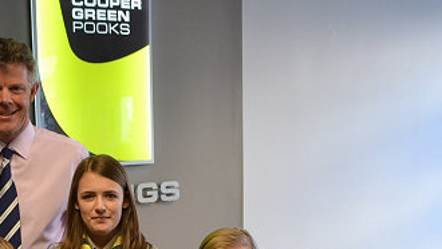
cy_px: 261
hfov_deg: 31.0
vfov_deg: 17.8
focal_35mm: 66
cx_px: 83
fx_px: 774
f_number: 4
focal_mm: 22
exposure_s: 1/60
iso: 400
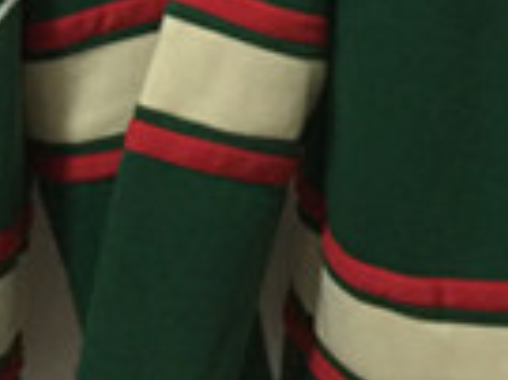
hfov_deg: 15.7
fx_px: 1833
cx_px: 162
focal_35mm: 125
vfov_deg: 11.4
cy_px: -188
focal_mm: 4.15
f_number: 2.2
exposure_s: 1/10
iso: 125
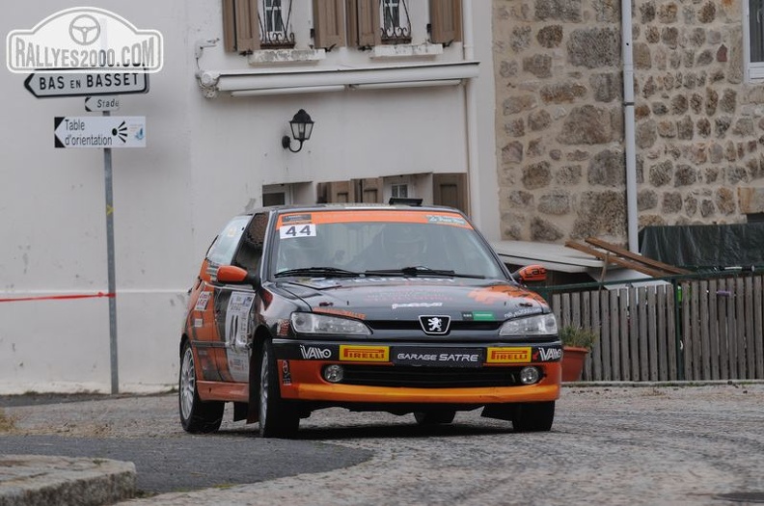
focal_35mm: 292
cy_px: 253
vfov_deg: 4.7
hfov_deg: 7.1
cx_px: 382
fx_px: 6196
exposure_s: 1/800
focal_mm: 195
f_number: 16
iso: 320
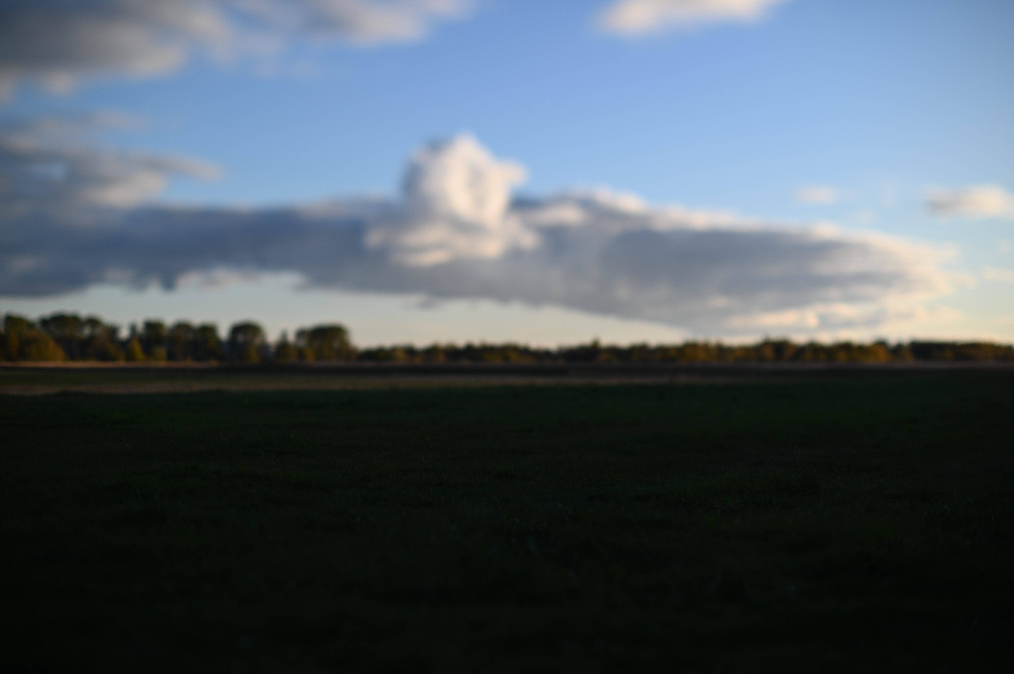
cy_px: 337
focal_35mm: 50
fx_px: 1407
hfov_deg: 39.6
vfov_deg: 27.0
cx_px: 507
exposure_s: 1/3200
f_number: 1.4
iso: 100
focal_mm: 50
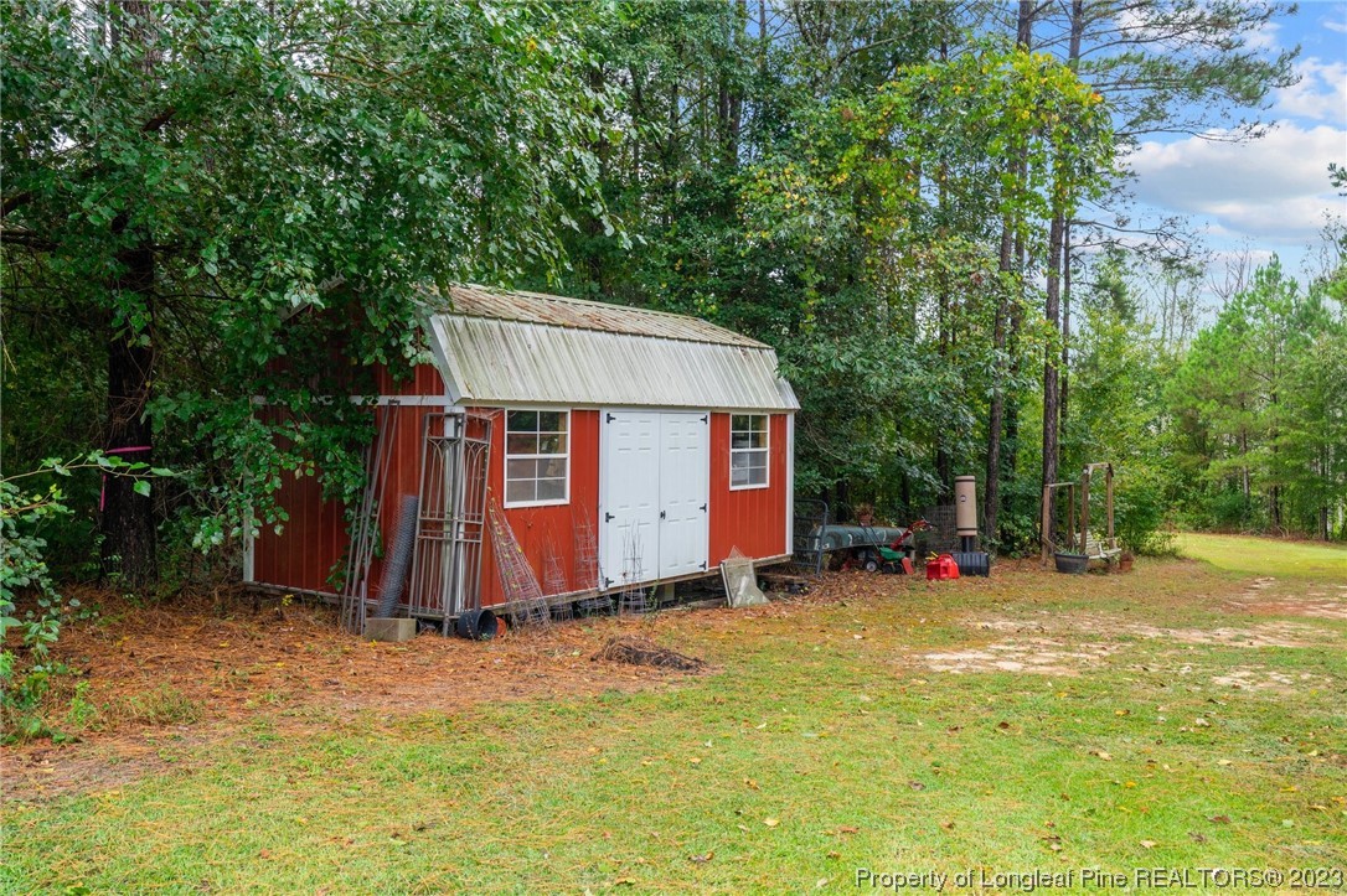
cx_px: 674
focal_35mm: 30
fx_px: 1141
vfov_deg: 42.9
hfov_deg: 61.1
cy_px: 448
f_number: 8
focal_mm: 30.5
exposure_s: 1/40
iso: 250
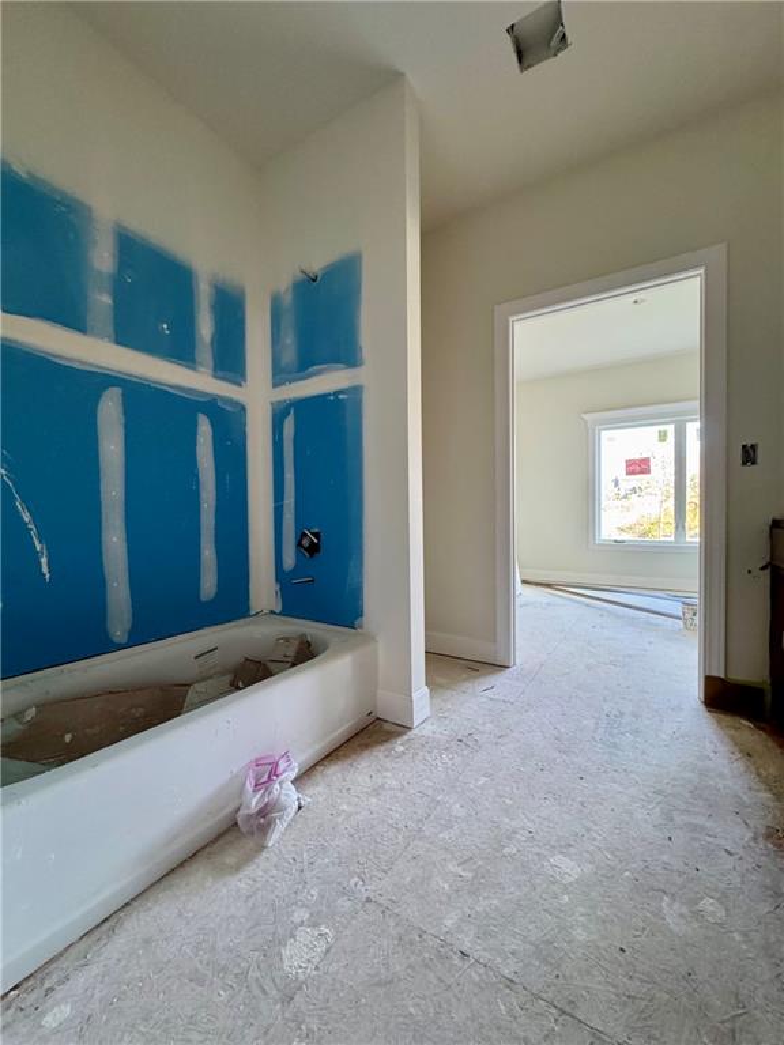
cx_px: 392
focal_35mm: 14
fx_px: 423
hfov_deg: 85.7
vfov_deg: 102.1
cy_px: 522
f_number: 2.2
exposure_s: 1/85
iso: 320
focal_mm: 2.22
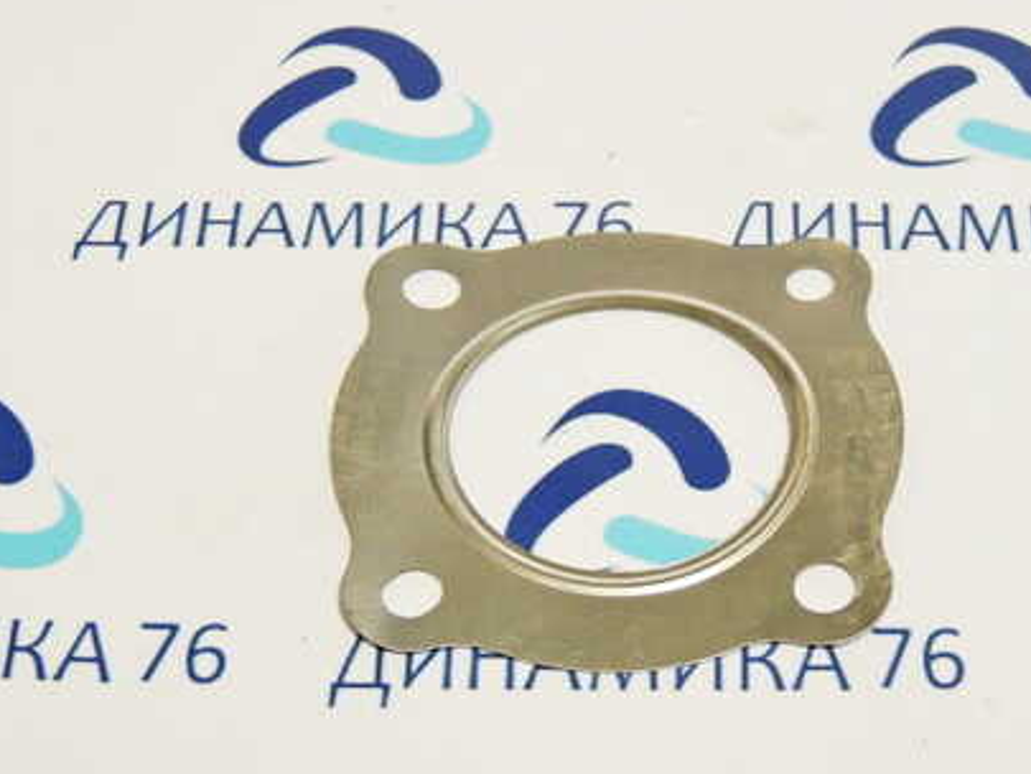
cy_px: 381
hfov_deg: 18.7
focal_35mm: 105
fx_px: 3128
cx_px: 629
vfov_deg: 14.1
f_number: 4
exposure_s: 1/25
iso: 400
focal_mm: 15.1
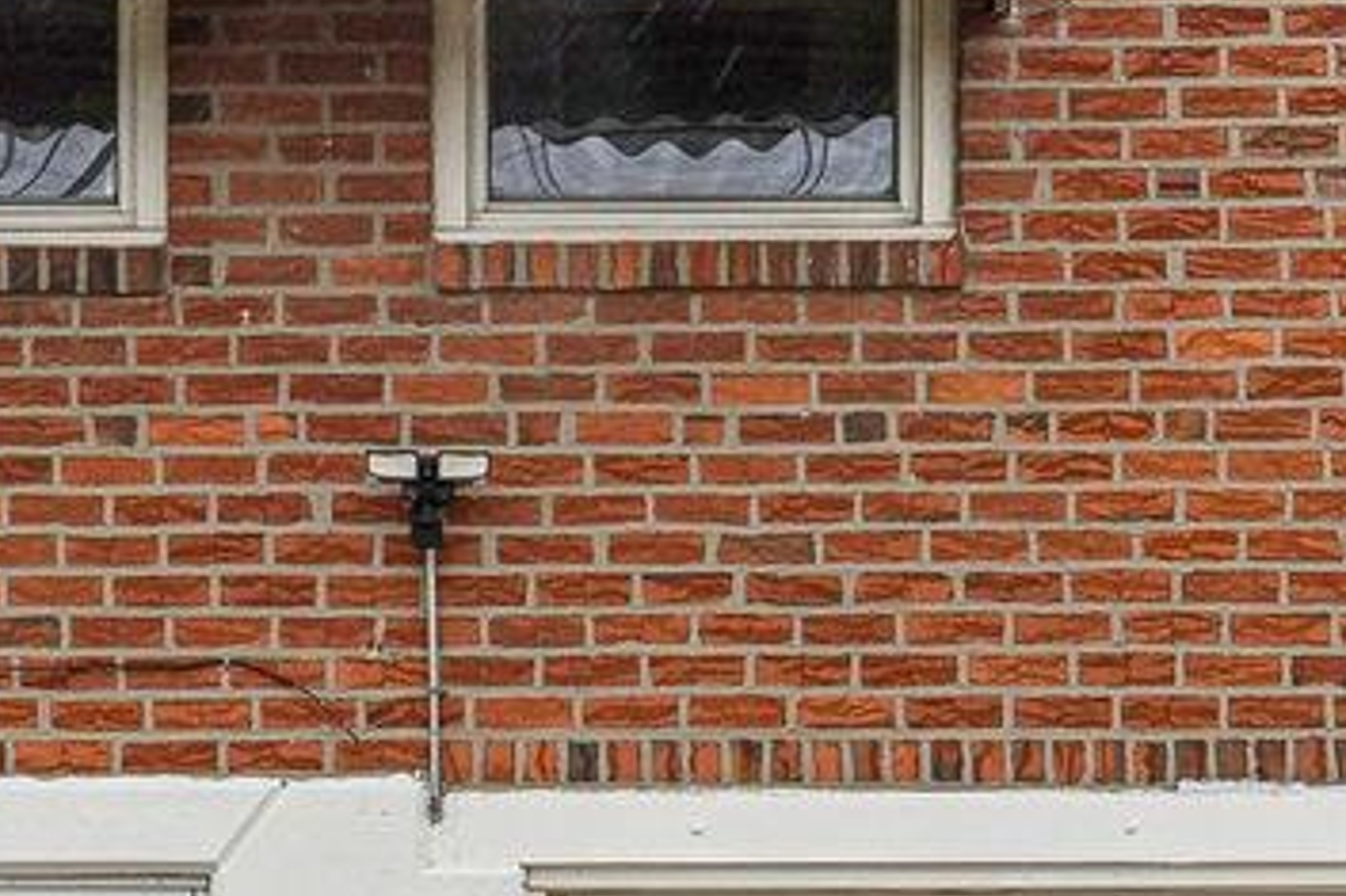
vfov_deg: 11.6
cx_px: 564
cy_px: 1031
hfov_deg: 17.6
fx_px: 4335
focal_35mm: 116
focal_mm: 20
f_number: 11
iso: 640
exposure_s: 1/160
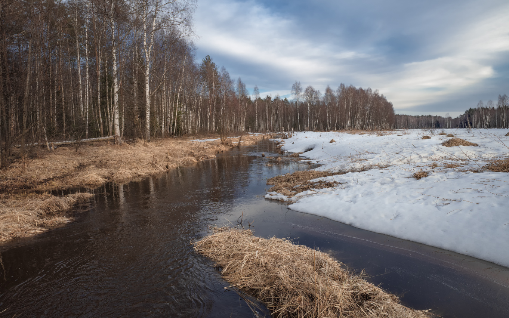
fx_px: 305
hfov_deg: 79.7
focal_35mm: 22
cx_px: 257
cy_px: 152
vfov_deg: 55.0
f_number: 9
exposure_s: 1/60
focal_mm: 13.8
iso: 200
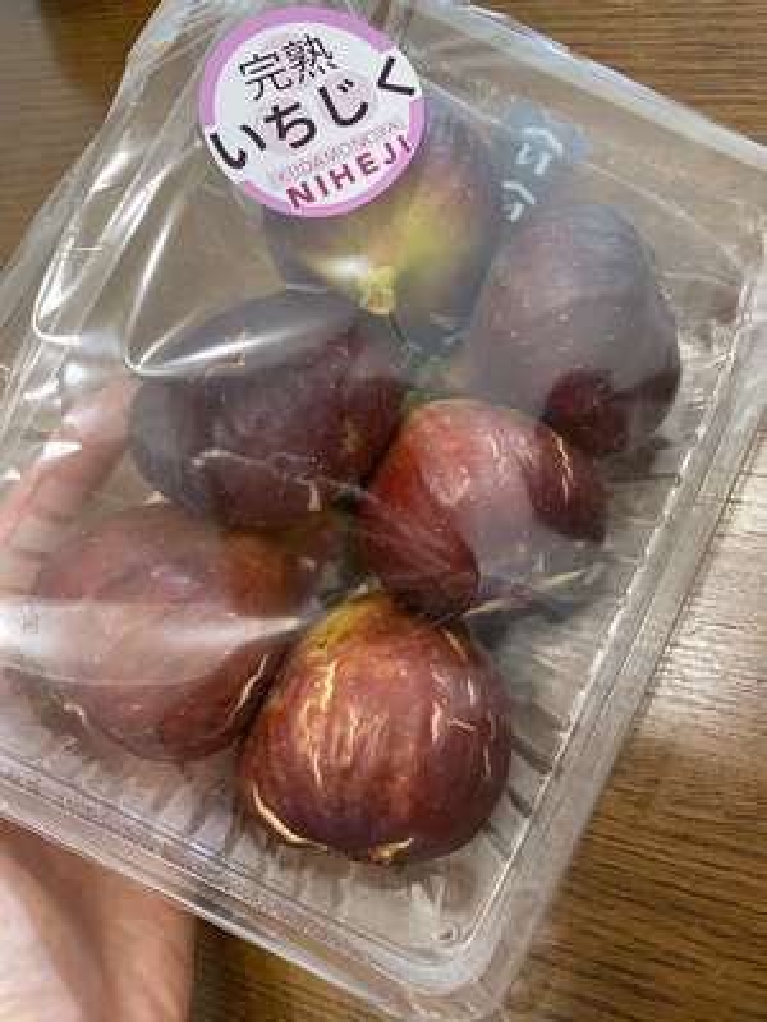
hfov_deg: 53.1
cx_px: 384
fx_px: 768
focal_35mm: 26
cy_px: 511
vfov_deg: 67.3
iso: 160
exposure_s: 1/60
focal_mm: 4.25
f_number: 1.8
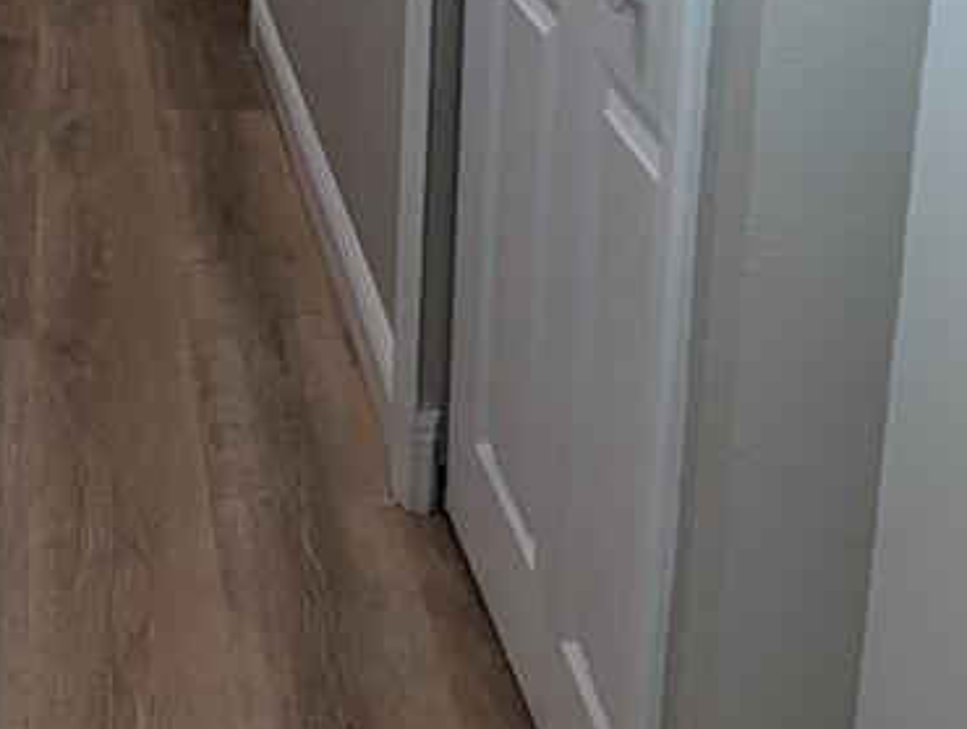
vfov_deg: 22.6
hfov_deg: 29.3
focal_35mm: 56
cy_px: -287
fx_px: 1567
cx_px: -209
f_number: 2.2
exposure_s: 1/30
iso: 48
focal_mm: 1.95
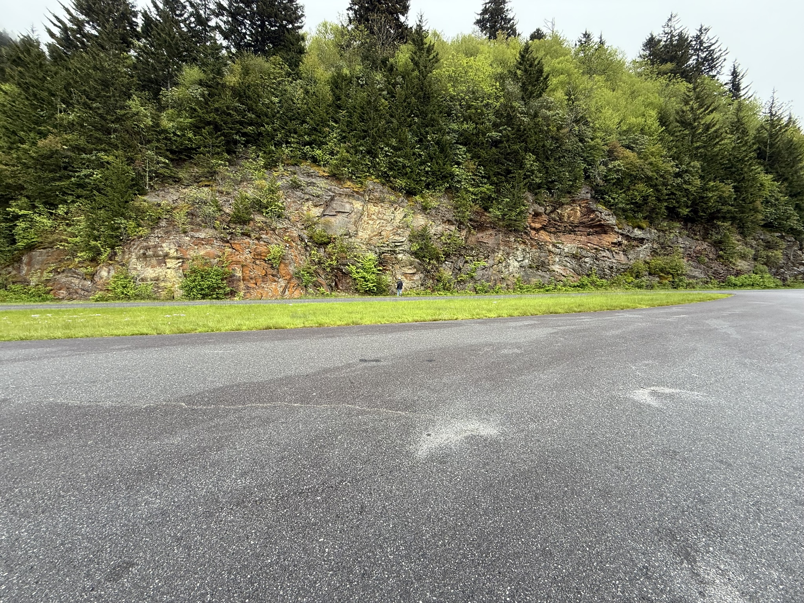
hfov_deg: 102.1
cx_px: 402
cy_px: 302
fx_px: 325
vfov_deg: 85.7
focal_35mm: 14
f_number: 2.2
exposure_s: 1/99
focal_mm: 2.22
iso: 64
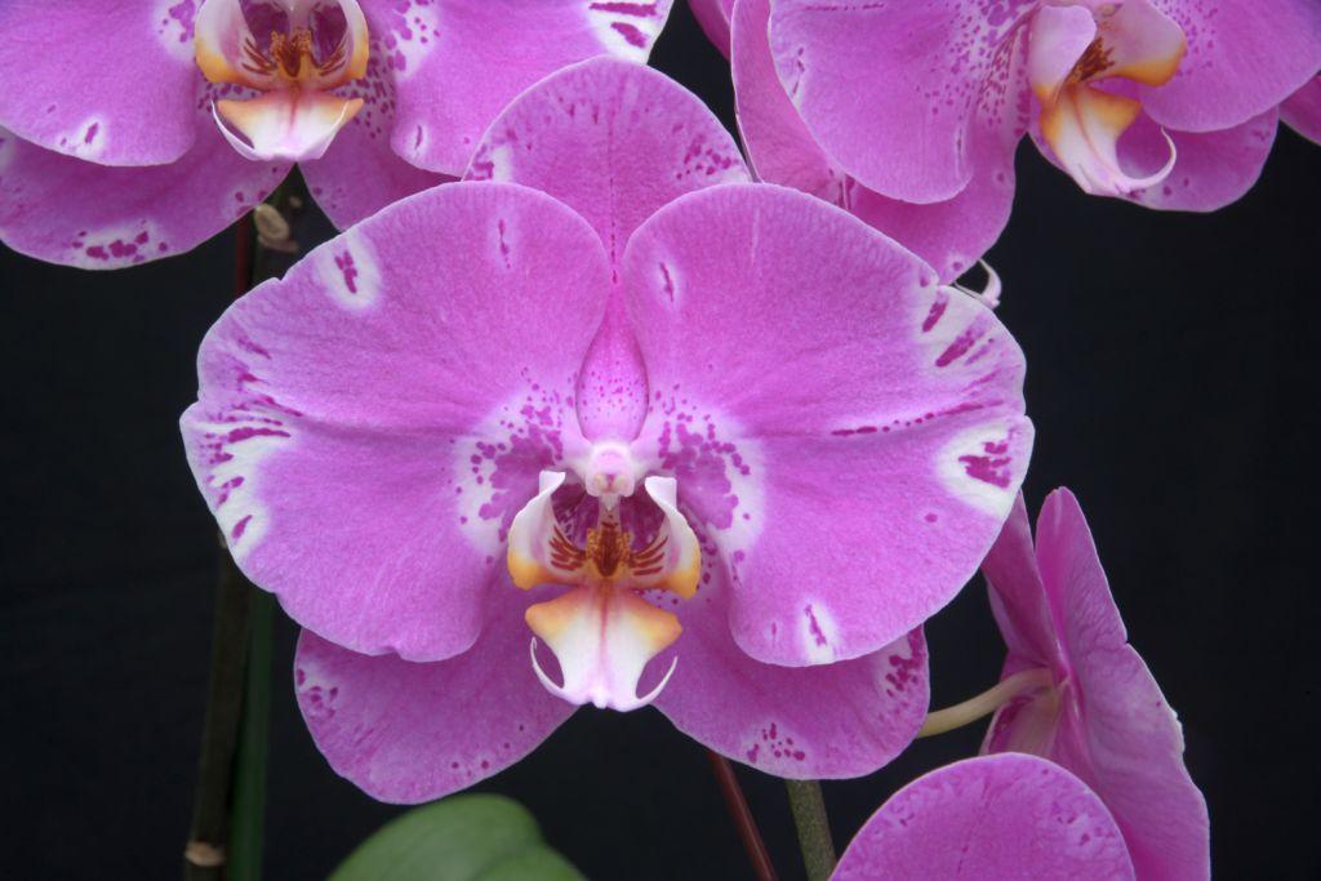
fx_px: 2569
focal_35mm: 70
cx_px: 660
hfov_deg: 28.8
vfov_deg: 19.5
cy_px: 440
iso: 500
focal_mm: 70
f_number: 18
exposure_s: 1/8
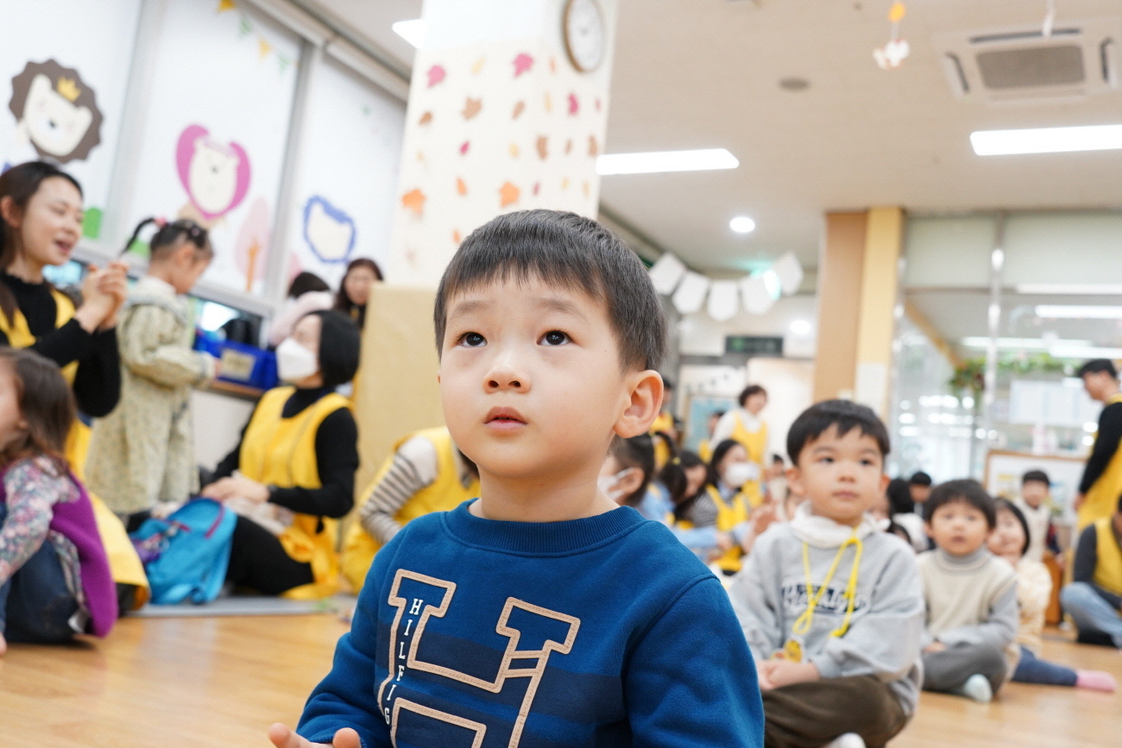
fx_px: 1122
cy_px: 374
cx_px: 561
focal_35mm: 36
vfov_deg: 36.9
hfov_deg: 53.1
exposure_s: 1/60
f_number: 5.6
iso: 2500
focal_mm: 36
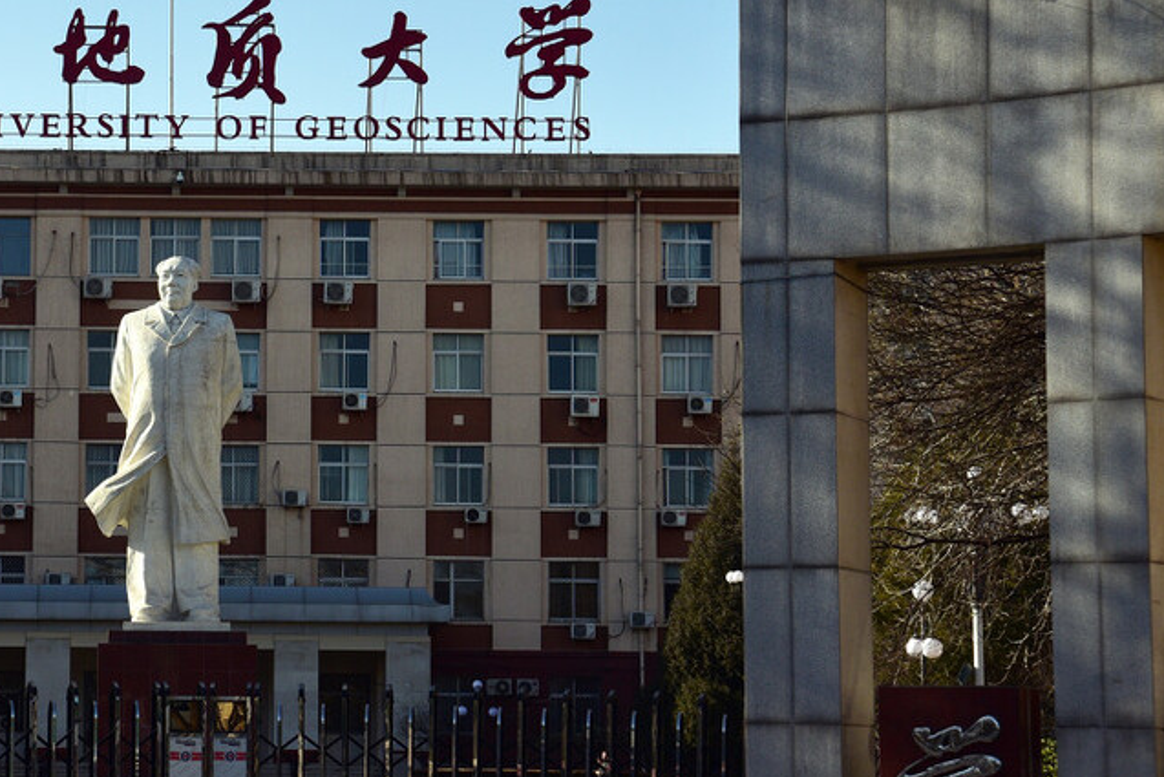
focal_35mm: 113
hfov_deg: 17.9
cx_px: 181
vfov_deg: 12.1
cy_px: 365
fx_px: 3654
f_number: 10
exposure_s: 1/500
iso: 200
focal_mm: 60
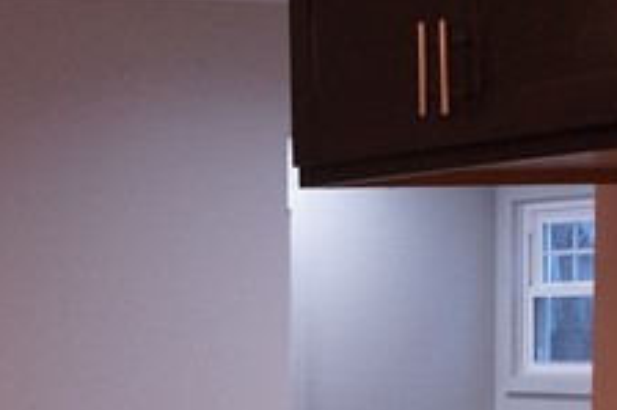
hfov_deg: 15.3
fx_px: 2243
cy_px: 765
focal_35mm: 131
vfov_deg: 9.8
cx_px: -55
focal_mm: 18
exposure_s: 1/60
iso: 800
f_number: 4
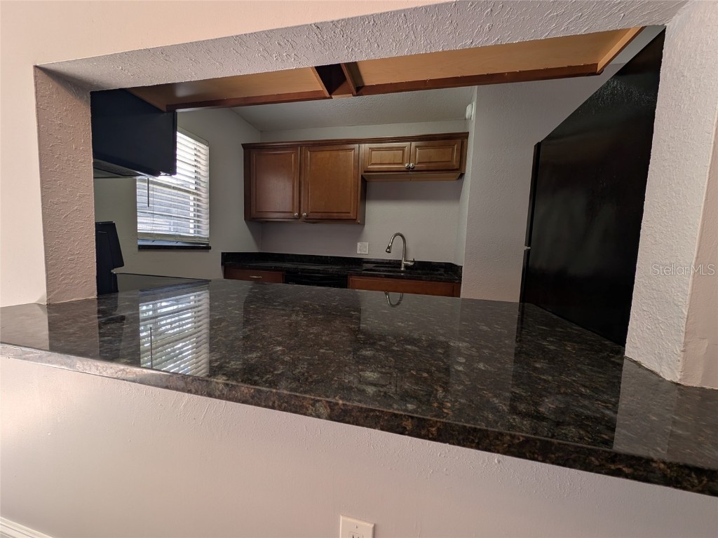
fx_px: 249
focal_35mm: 12
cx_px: 359
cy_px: 269
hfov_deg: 110.5
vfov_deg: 94.5
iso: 71
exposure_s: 1/120
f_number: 1.95
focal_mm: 2.23
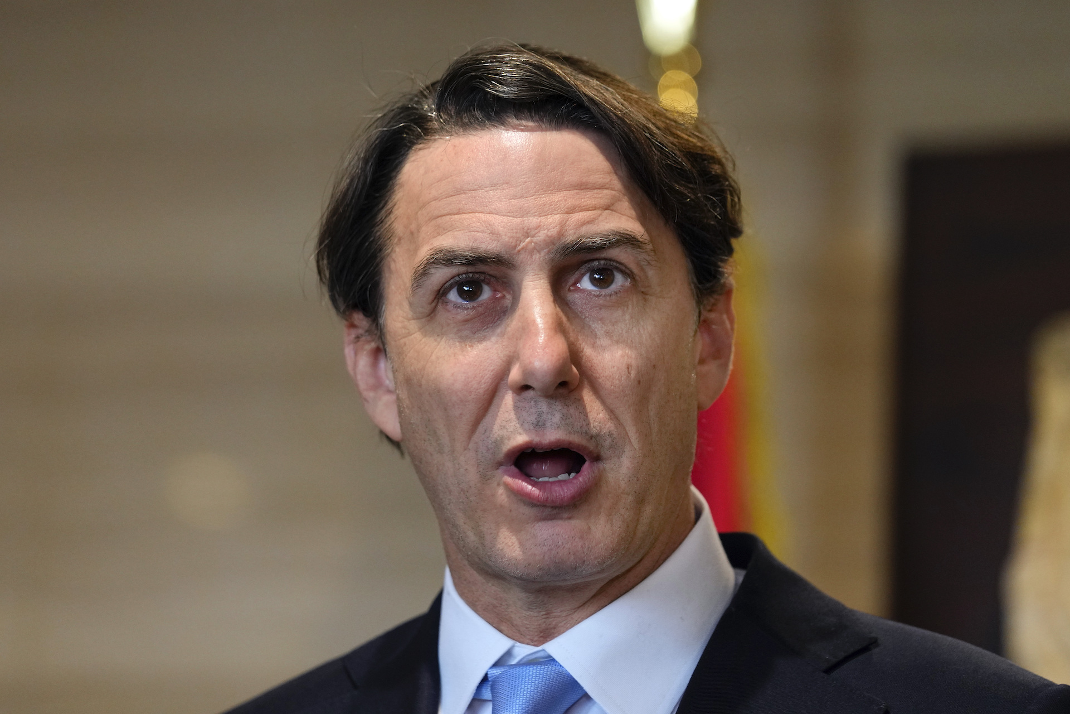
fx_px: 5944
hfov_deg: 10.3
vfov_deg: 6.9
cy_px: 357
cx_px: 535
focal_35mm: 200
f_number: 3.2
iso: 2000
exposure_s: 1/125
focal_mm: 200
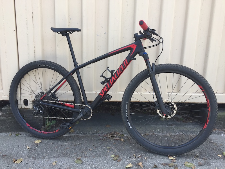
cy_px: 84
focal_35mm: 29
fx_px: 188
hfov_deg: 61.7
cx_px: 112
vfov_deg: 48.2
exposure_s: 1/455
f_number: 2.2
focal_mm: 4.15
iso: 32
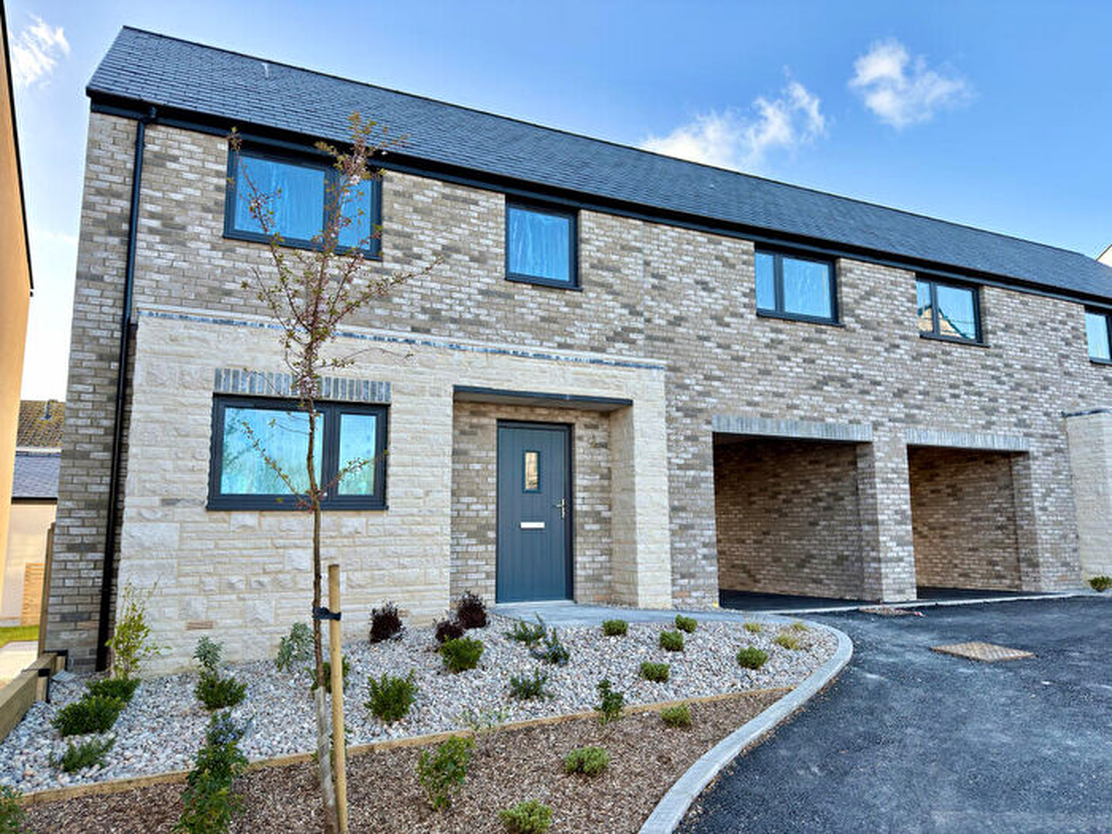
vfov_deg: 56.8
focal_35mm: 24
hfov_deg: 71.6
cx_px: 556
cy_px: 417
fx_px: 771
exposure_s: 1/844
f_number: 1.78
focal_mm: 6.76
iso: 100
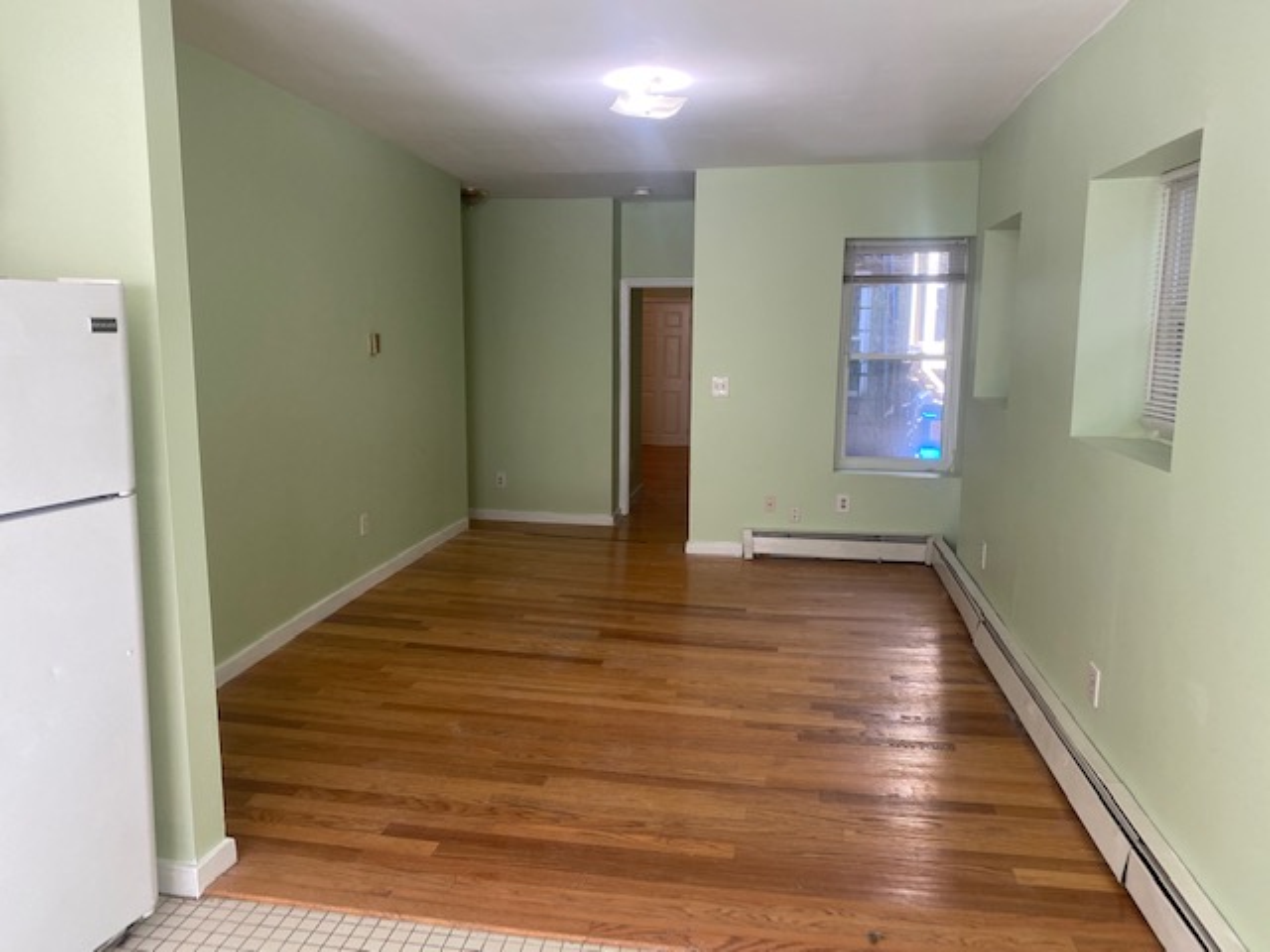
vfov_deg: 53.1
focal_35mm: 26
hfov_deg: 67.3
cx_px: 635
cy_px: 476
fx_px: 954
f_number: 1.8
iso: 125
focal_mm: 4.25
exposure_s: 1/120
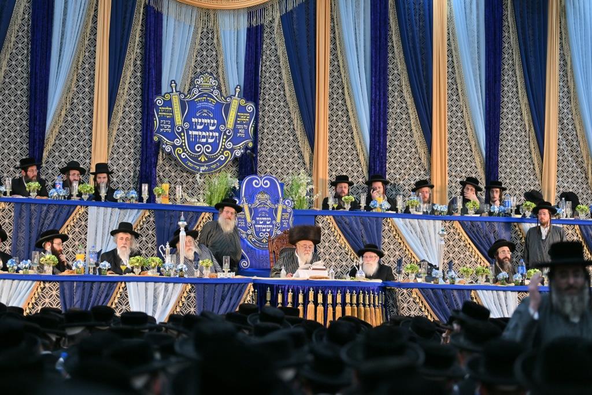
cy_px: 198
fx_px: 1809
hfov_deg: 18.6
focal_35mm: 110
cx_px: 296
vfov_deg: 12.5
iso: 400
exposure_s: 1/320
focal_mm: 110
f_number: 2.8
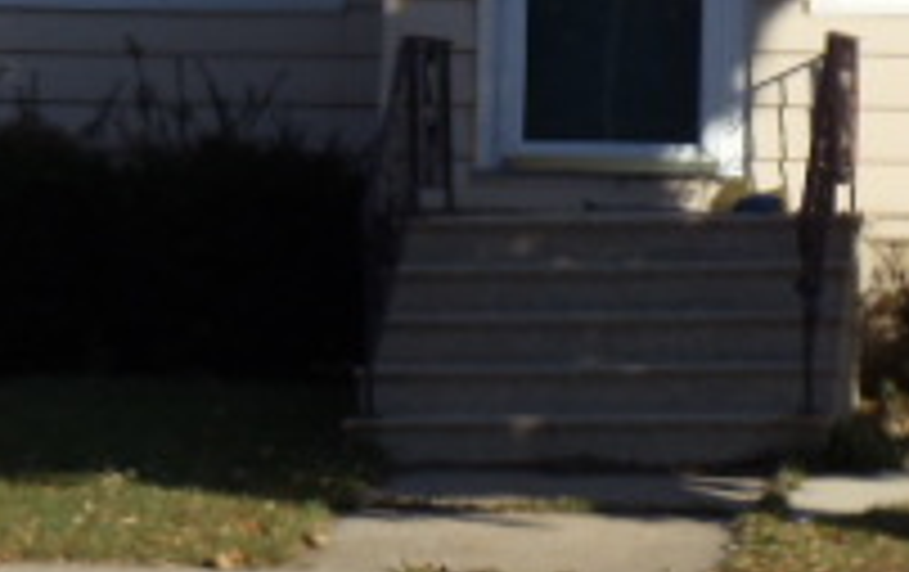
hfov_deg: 6.9
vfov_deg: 4.3
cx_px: 490
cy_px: -378
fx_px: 7568
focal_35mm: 305
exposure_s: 1/200
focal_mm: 12.35
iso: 100
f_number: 9.3
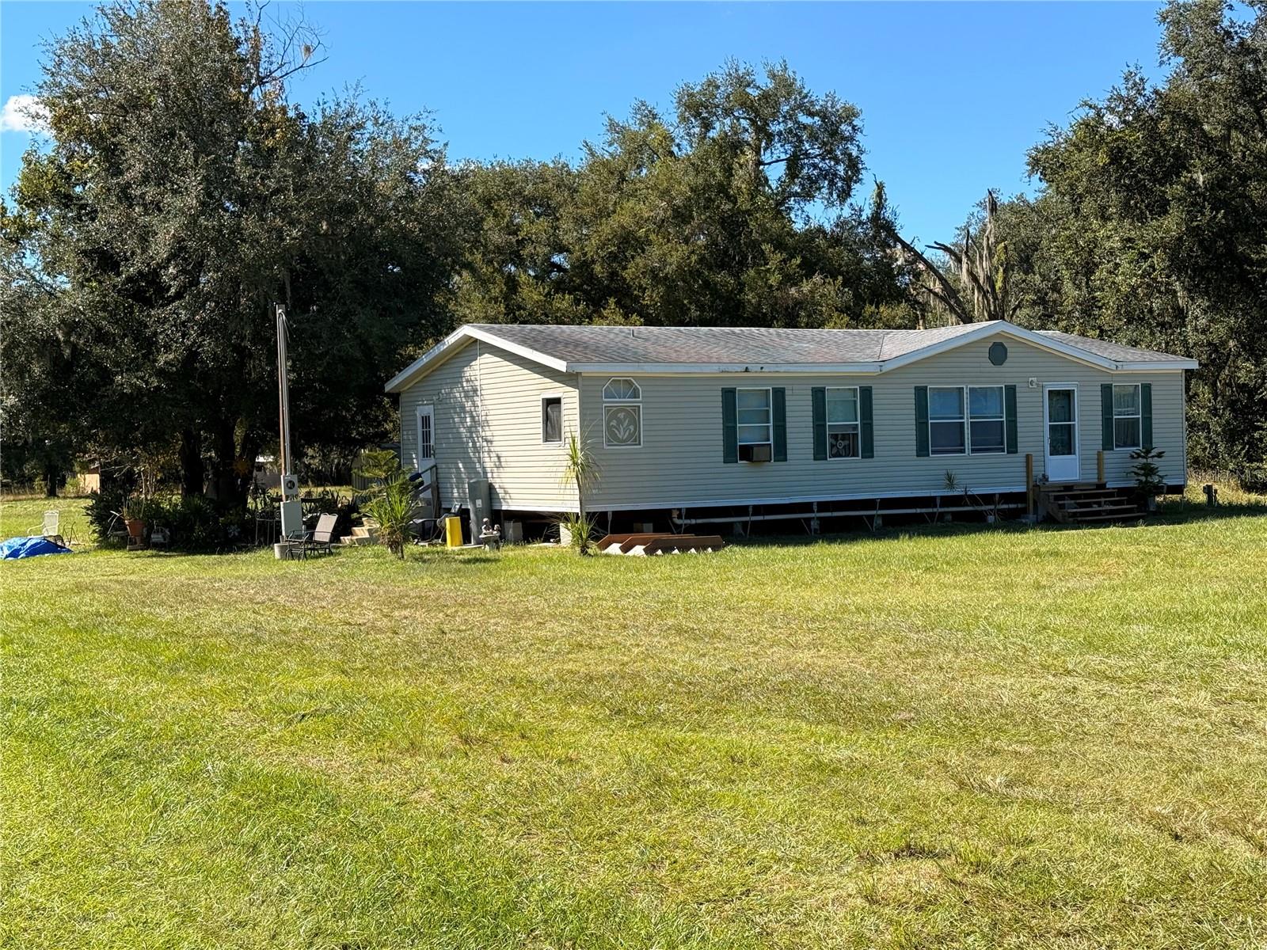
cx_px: 634
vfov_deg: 30.3
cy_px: 475
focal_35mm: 48
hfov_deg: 39.7
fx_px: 1757
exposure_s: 1/2494
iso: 64
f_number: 1.78
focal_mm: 6.76
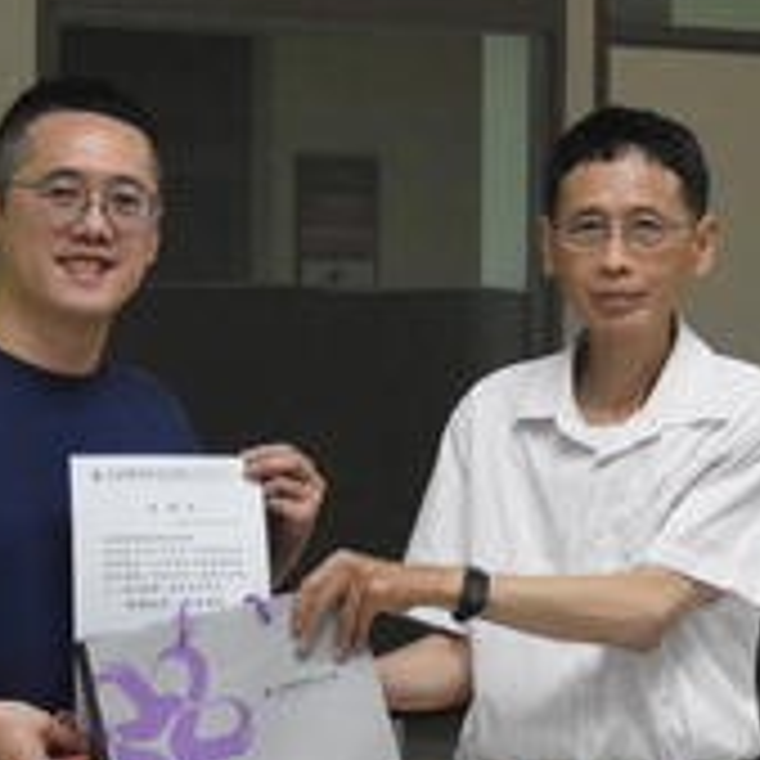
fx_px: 4123
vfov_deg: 10.5
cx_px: 337
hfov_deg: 10.5
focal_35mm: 166
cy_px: 492
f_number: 10
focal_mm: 55
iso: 11400
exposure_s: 1/250
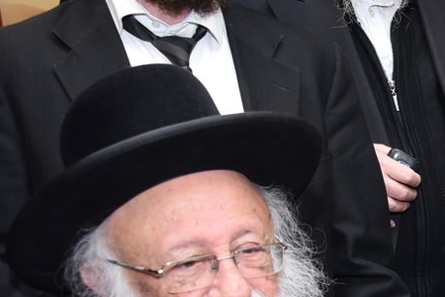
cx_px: 617
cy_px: 332
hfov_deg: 17.3
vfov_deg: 12.3
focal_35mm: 109
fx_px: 1347
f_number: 5
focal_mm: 35
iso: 2000
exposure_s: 1/100
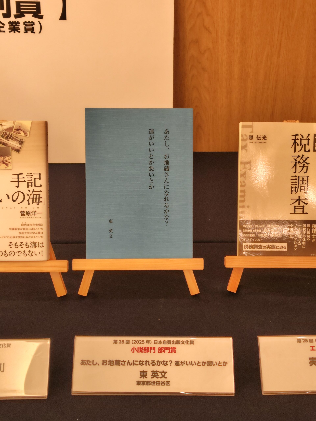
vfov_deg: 73.9
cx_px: 158
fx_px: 280
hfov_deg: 58.9
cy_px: 210
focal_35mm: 23
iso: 491
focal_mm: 5.6
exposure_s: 1/50
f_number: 1.9
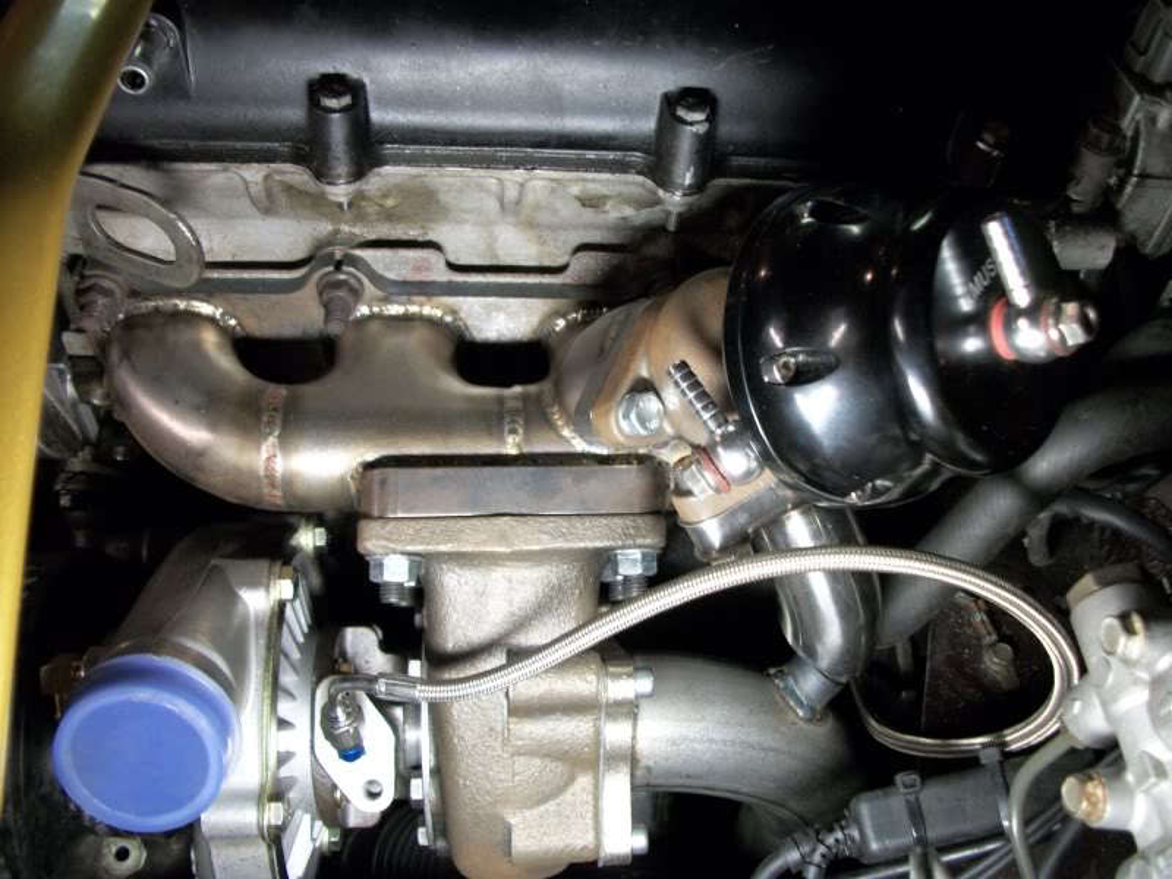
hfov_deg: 56.8
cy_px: 440
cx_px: 586
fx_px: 1083
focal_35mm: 32
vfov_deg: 44.2
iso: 160
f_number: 2.9
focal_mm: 5.7
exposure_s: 1/20
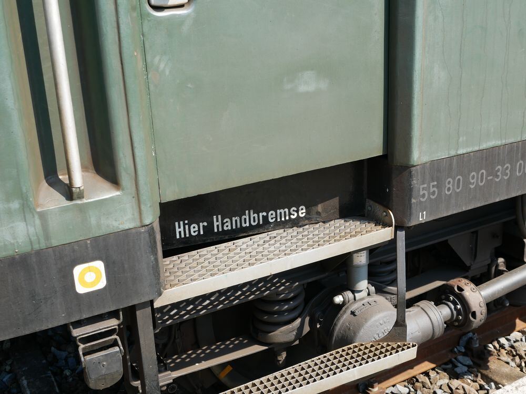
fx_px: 669
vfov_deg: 32.9
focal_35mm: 44
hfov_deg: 42.9
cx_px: 263
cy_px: 197
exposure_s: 1/400
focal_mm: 22
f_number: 5
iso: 200
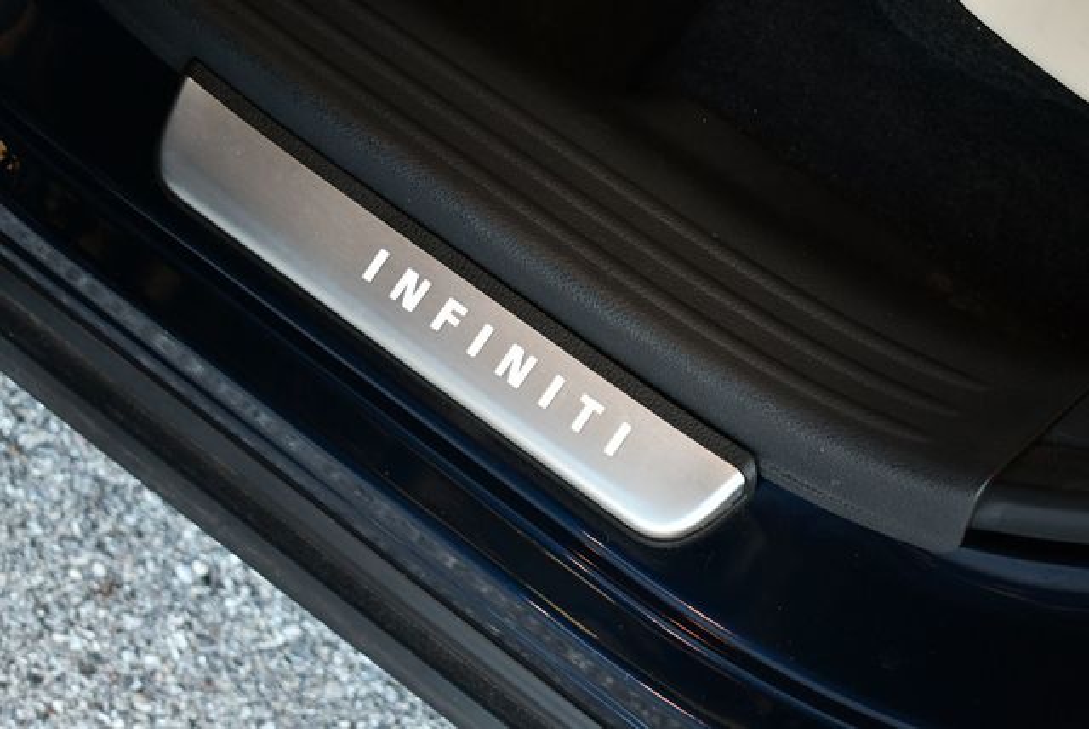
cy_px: 364
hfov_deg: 25.3
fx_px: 2422
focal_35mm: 80
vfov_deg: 17.1
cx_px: 544
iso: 800
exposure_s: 1/160
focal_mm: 40
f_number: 4.8
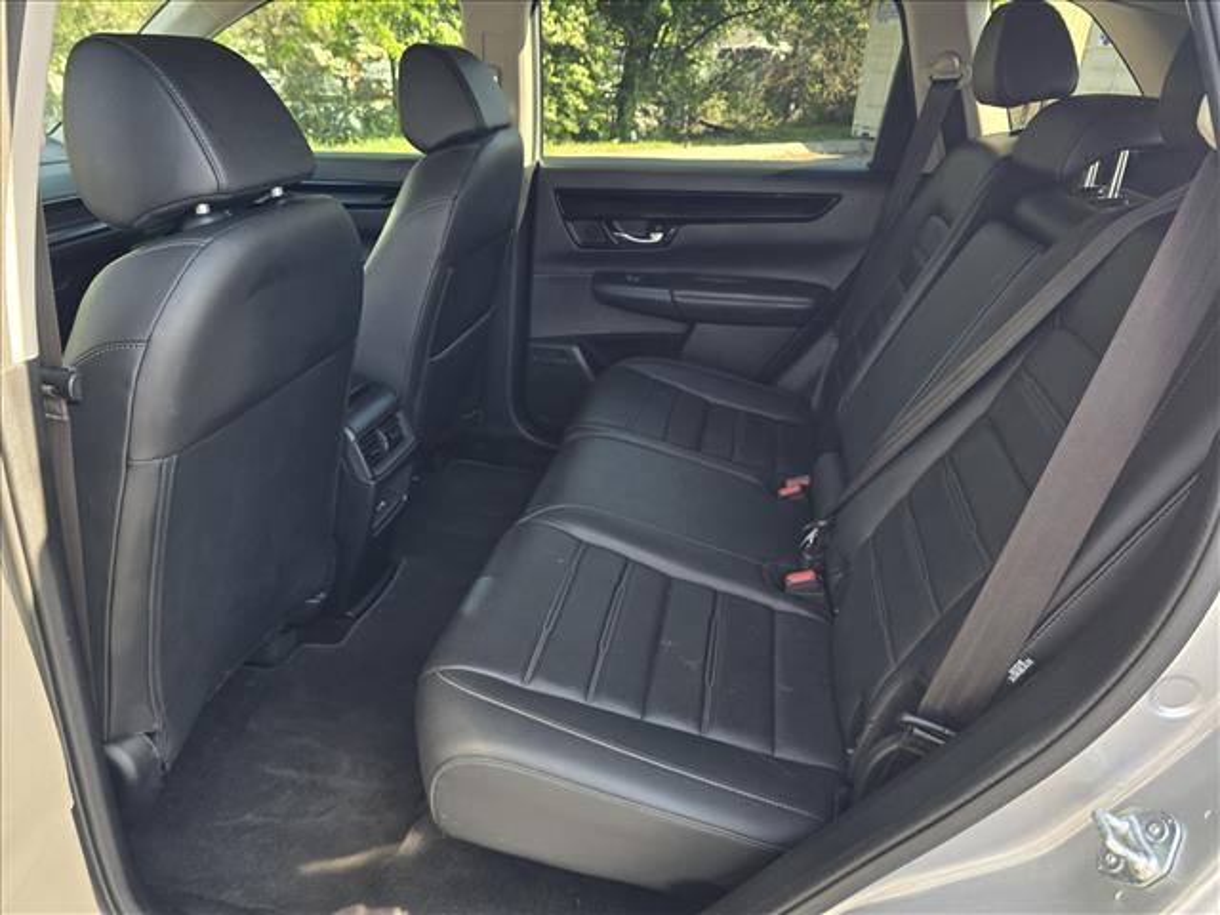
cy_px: 458
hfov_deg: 73.9
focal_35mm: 23
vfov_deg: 58.9
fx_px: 811
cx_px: 610
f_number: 1.7
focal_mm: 6.3
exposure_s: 1/182
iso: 64
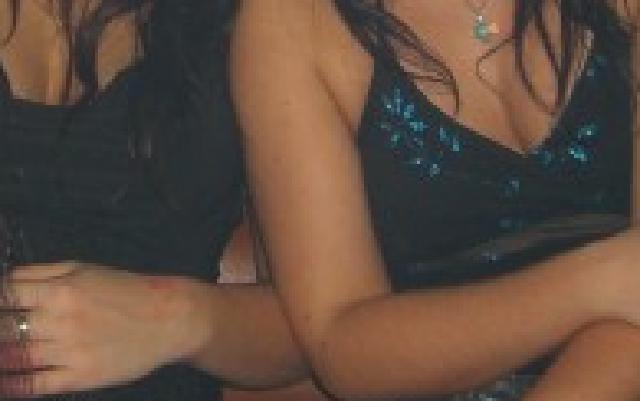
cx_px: 89
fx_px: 2163
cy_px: -49
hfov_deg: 16.6
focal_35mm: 124
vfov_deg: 10.4
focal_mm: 7.9
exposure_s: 1/60
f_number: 2.8
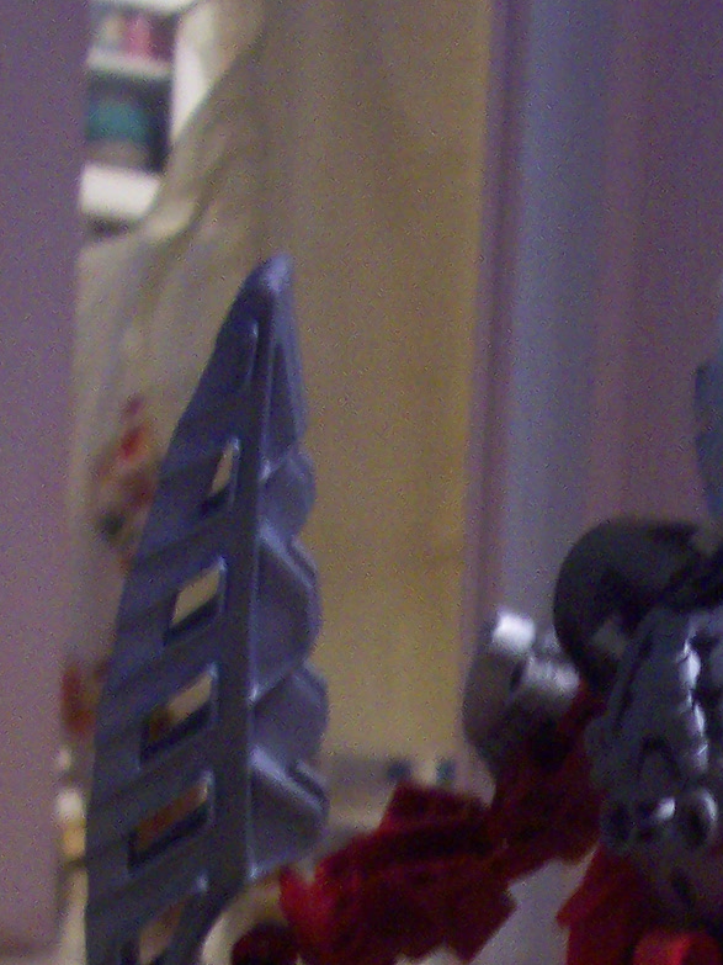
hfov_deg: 15.1
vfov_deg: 19.3
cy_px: 1165
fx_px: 2674
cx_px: 732
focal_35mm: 96
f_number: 2.8
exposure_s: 1/8
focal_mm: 5.6
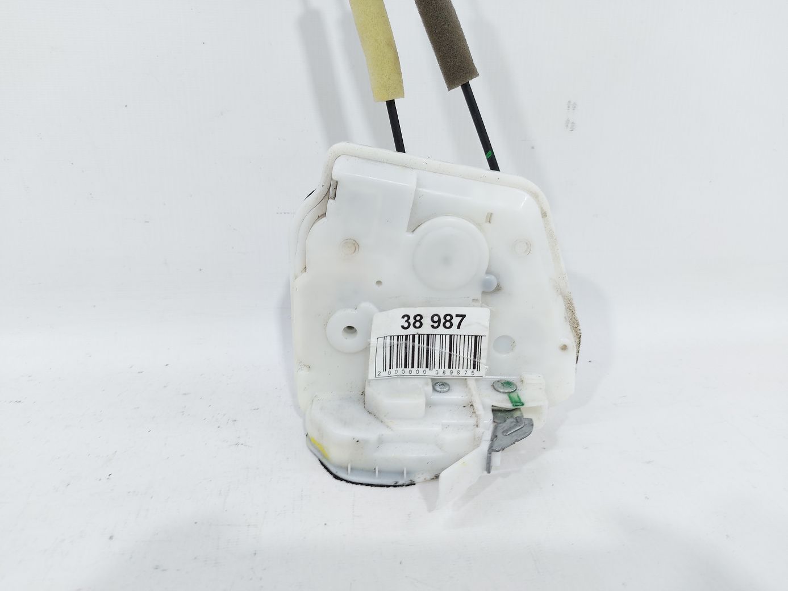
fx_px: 546
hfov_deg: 71.6
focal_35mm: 24
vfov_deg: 56.8
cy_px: 296
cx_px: 394
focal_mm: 5.23
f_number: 1.8
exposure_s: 1/50
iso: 64
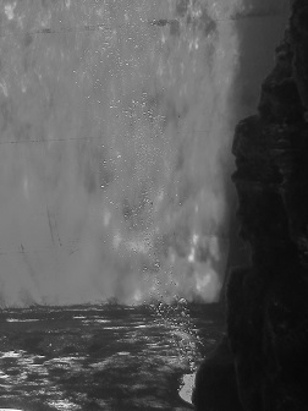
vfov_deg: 31.3
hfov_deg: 23.2
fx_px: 700
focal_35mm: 59
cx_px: -36
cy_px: 50
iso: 250
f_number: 3.4
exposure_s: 1/250
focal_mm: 4
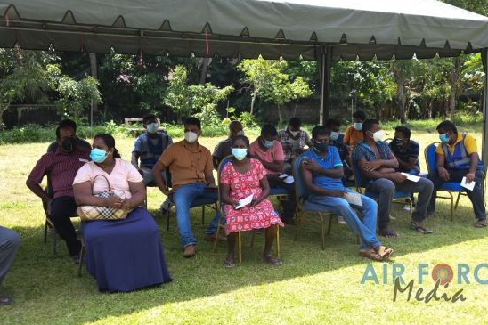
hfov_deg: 42.7
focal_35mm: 46
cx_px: 265
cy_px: 159
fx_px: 623
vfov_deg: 29.2
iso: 320
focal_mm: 42
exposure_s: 1/200
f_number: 6.3
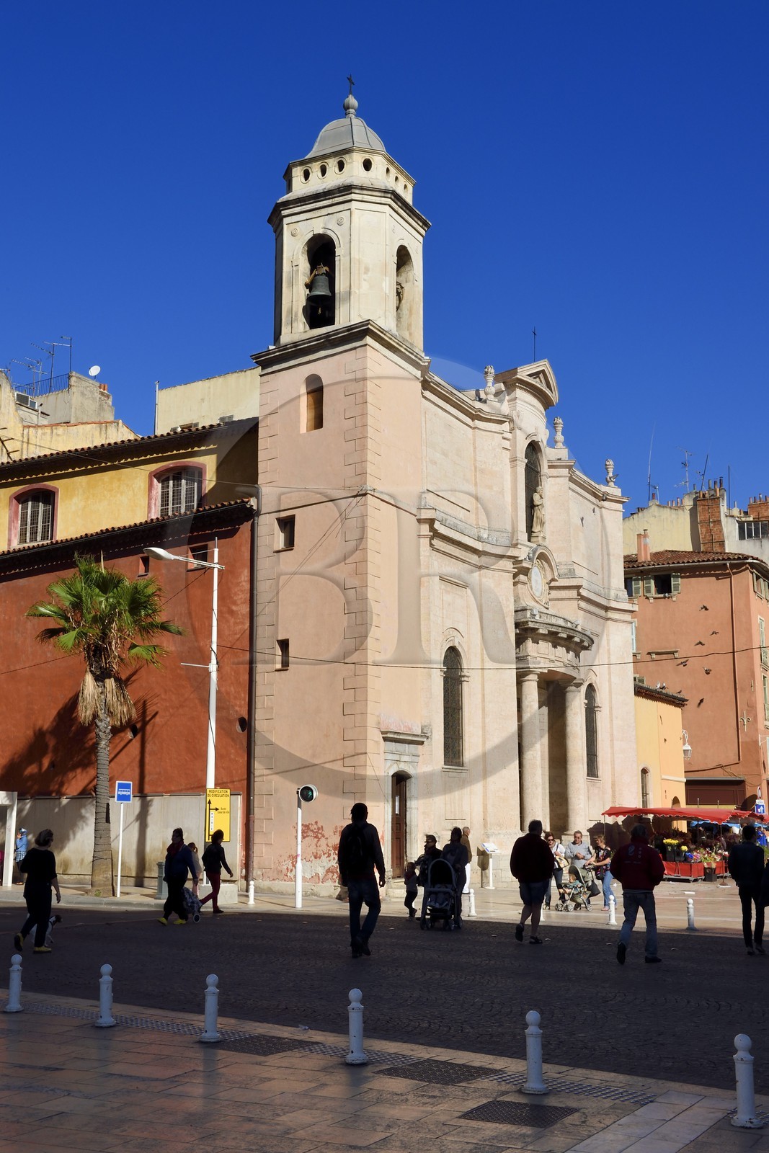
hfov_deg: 35.1
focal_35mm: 38
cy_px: 576
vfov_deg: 50.7
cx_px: 384
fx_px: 1217
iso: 200
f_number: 18
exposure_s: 1/200
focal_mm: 38
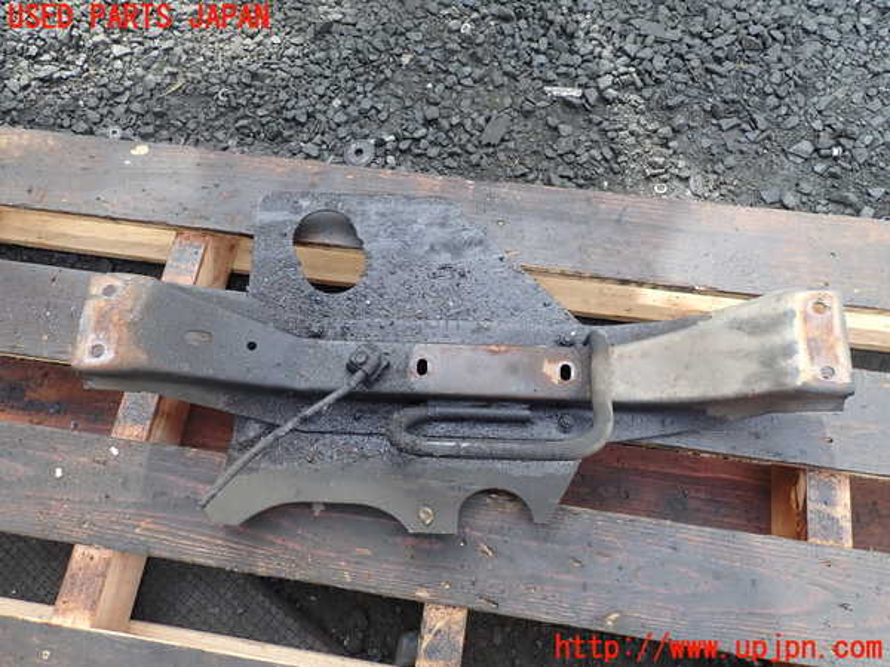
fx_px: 643
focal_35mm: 25
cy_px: 334
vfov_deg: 54.9
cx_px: 445
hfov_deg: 69.4
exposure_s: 1/250
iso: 100
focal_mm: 4.5
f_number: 2.8
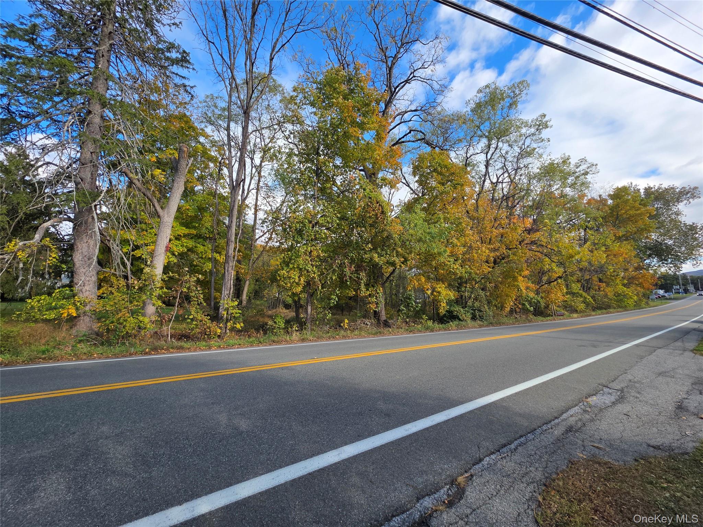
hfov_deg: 106.2
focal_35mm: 13
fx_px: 264
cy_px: 264
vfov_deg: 89.9
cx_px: 352
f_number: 1.9
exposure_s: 1/929
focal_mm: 2.2
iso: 40
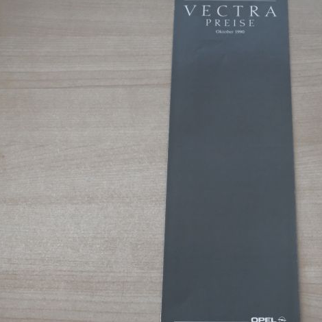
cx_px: 232
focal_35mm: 56
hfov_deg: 30.2
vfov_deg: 30.6
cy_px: 159
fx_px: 589
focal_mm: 28.9
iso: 6400
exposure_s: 1/30
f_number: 7.1
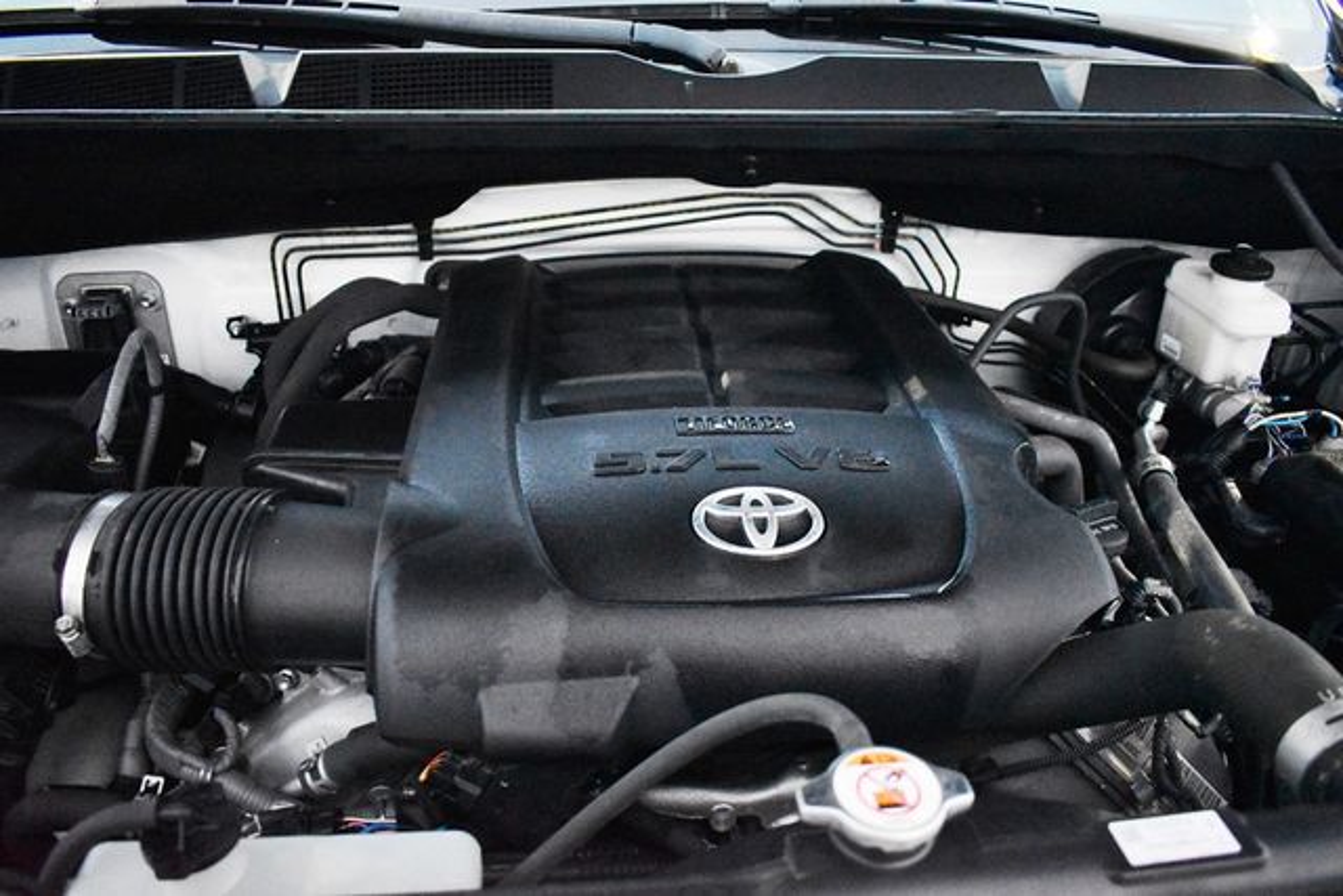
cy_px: 448
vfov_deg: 48.0
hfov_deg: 67.4
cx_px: 672
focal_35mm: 27
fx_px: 1007
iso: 7200
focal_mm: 18
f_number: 3.5
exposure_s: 1/125
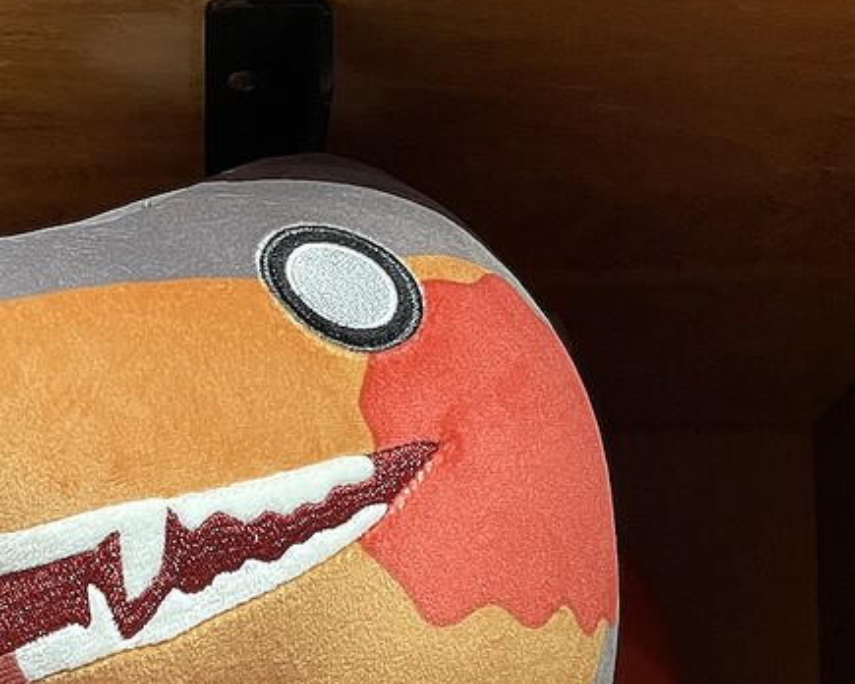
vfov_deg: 20.2
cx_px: 173
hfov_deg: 26.6
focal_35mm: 70
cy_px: 863
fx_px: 1771
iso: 100
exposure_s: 1/60
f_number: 1.6
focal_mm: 4.2
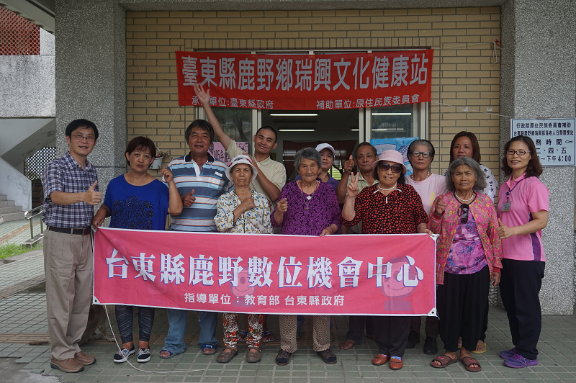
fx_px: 552
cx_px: 288
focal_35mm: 34
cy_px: 192
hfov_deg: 55.1
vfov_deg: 38.3
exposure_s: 1/200
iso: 100
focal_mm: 23
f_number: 5
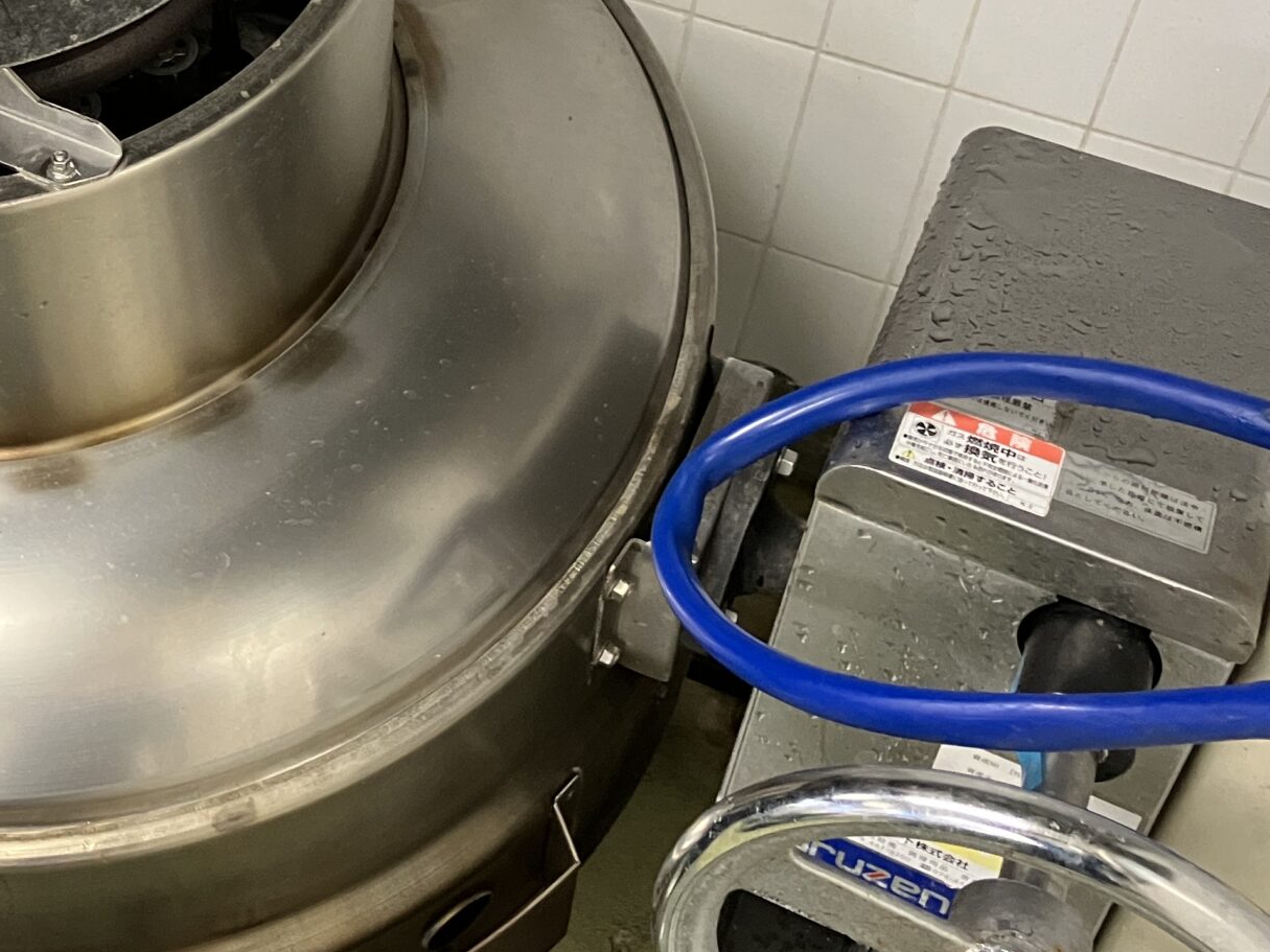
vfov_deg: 24.4
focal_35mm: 59
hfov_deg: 30.6
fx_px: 2164
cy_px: 168
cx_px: 32
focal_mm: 3.99
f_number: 1.8
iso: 320
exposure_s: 1/60
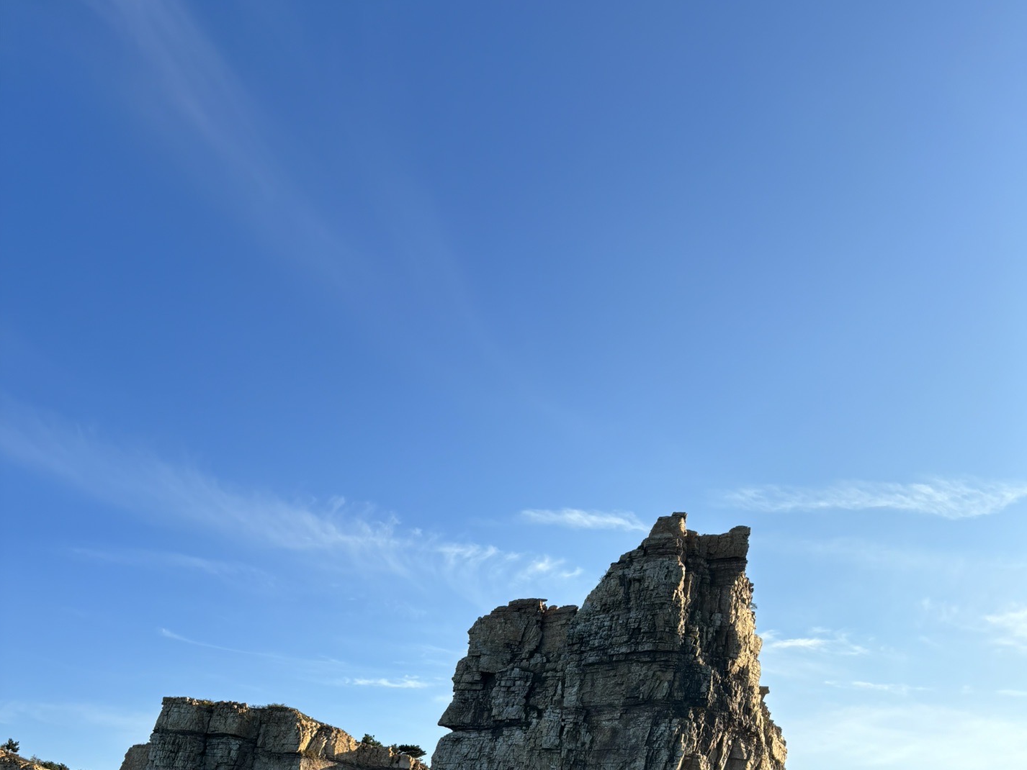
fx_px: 1039
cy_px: 643
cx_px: 515
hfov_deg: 52.6
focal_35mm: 35
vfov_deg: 38.8
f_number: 1.6
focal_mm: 5.96
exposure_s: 1/2857
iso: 50
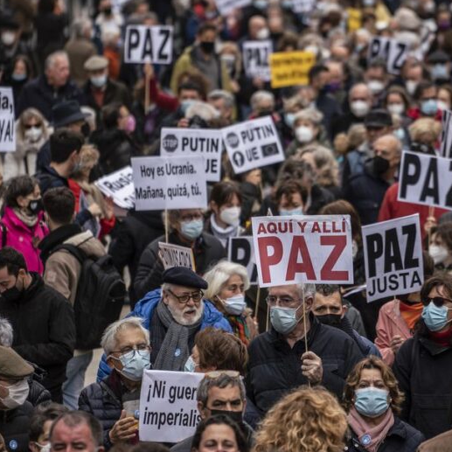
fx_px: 4978
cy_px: 219
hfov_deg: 5.2
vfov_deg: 5.2
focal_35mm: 337
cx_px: 302
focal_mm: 200
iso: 100
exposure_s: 1/500
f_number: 4
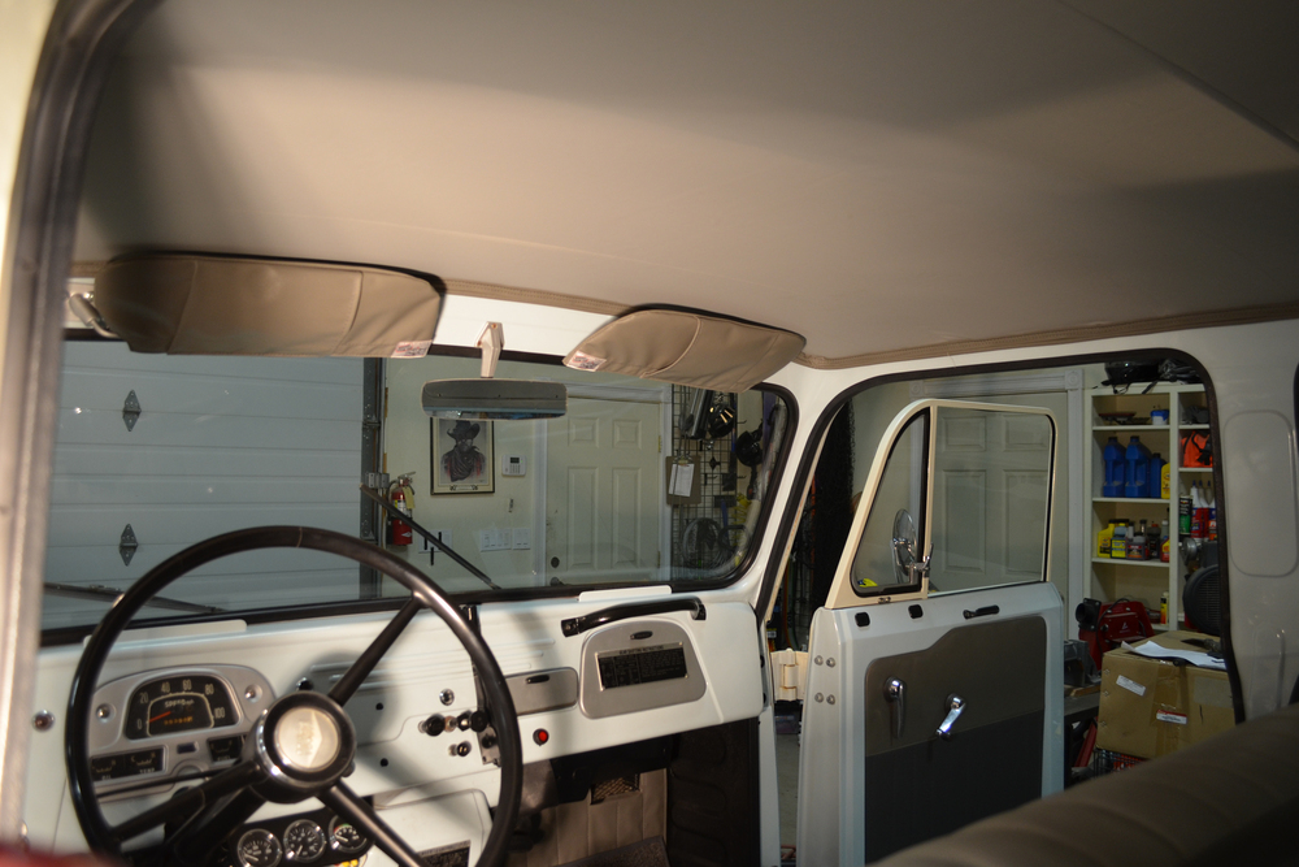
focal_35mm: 30
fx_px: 1083
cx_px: 650
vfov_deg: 43.6
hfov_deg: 61.9
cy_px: 434
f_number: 4.5
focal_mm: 20
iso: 400
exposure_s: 1/80
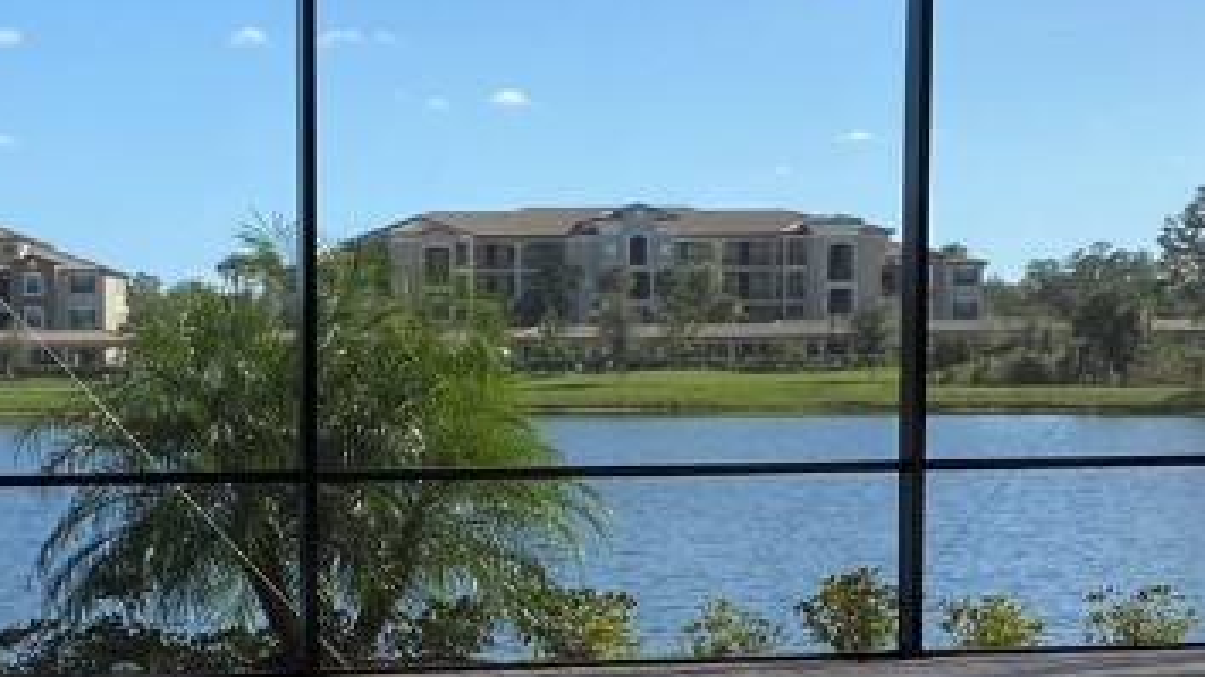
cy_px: 565
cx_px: 313
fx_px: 2620
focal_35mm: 82
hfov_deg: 25.6
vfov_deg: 14.6
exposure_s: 1/1754
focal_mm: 4.25
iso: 32
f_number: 1.8
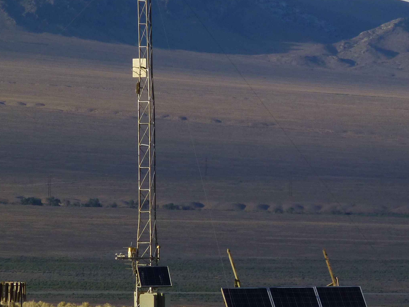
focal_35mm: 658
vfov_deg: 2.3
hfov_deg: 3.0
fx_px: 7774
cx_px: 321
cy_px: 165
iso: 100
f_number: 5.9
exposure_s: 1/320
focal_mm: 55.7
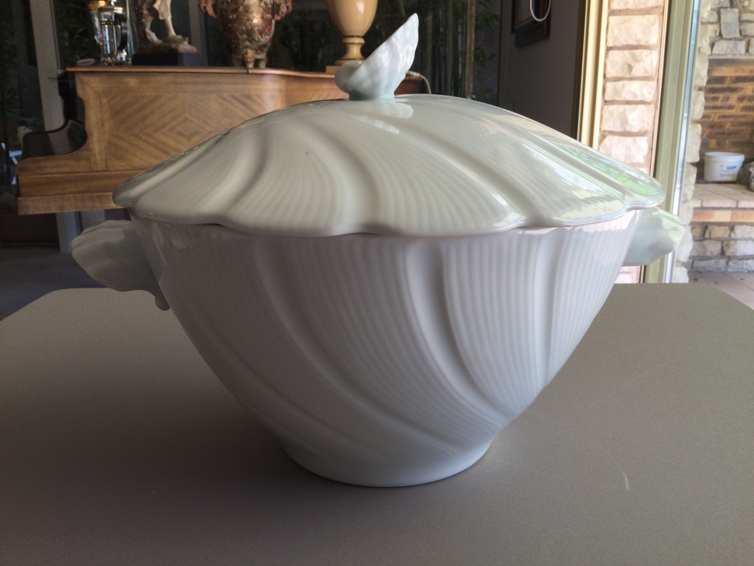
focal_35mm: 31
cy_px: 283
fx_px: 675
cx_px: 377
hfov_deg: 58.4
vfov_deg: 45.4
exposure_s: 1/100
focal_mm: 3.3
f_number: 2.4
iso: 25
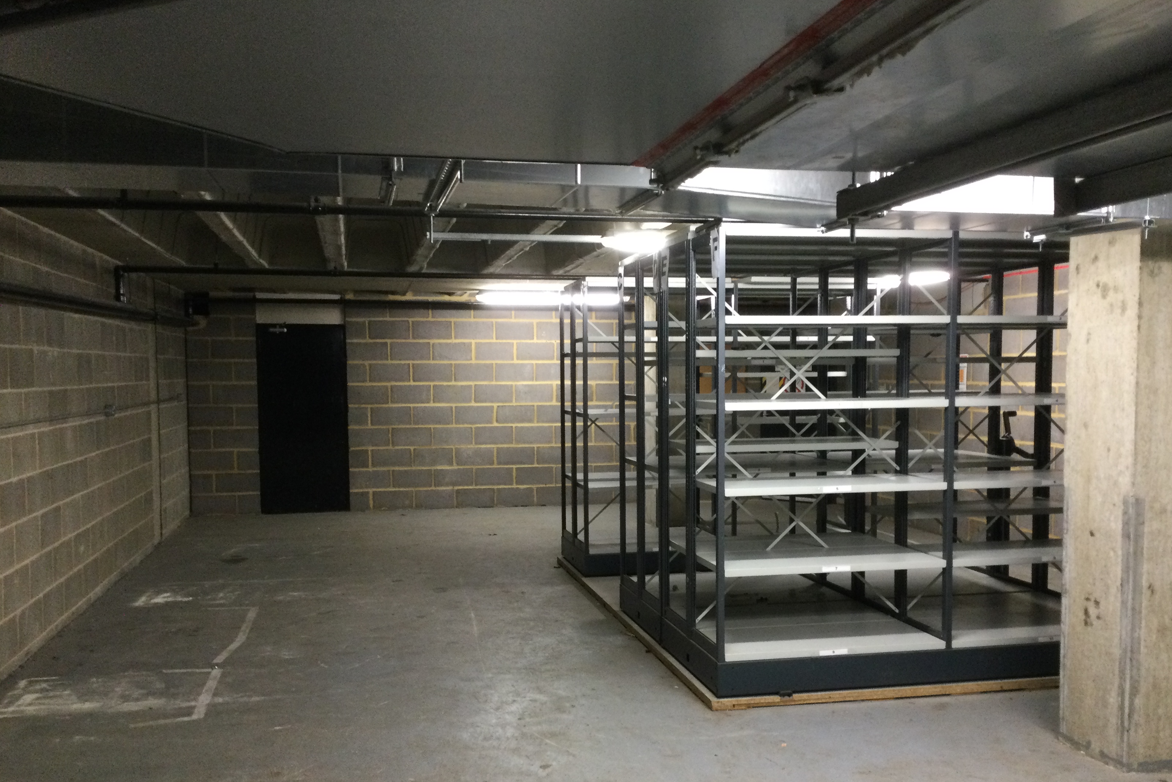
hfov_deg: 57.2
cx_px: 593
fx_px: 1074
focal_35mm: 33
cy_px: 444
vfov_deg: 39.9
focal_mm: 3.3
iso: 200
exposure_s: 1/33
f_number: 2.4
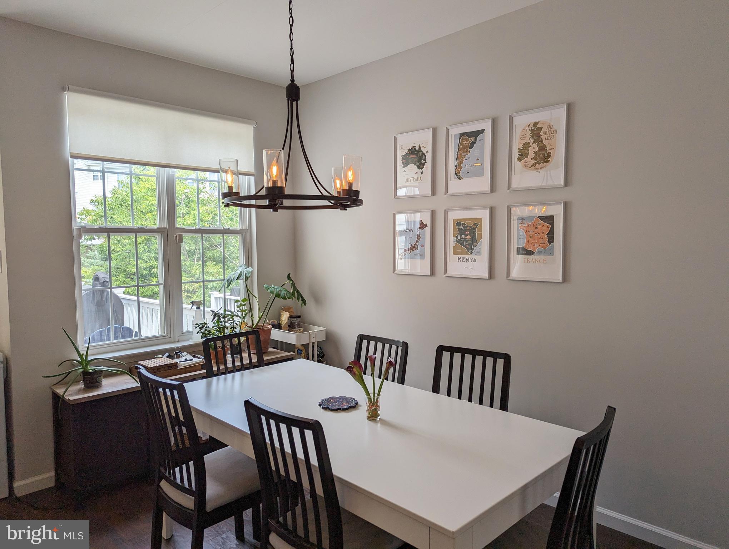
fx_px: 506
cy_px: 274
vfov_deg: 56.9
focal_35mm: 24
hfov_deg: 71.5
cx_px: 364
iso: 40
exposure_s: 1/401
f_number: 1.85
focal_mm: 6.81
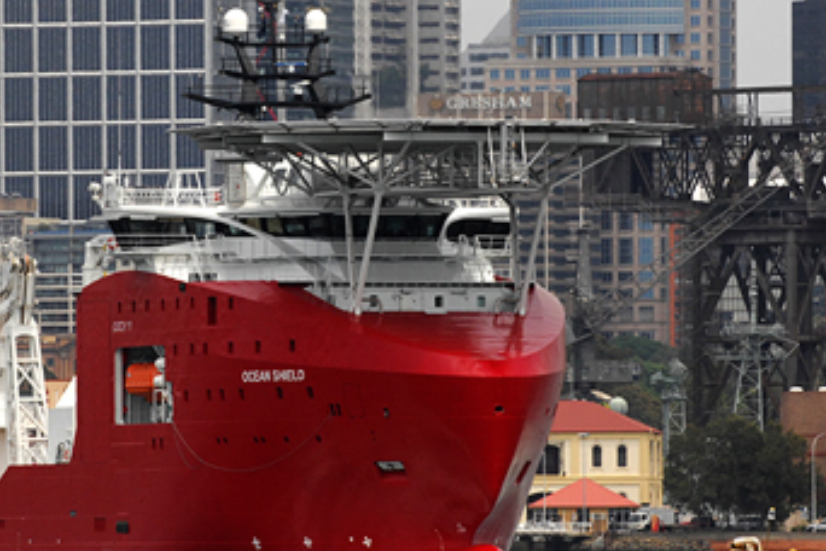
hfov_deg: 3.9
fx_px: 12068
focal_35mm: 526
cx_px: 280
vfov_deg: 2.6
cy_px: 282
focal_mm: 200
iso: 400
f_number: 7.1
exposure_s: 1/1000
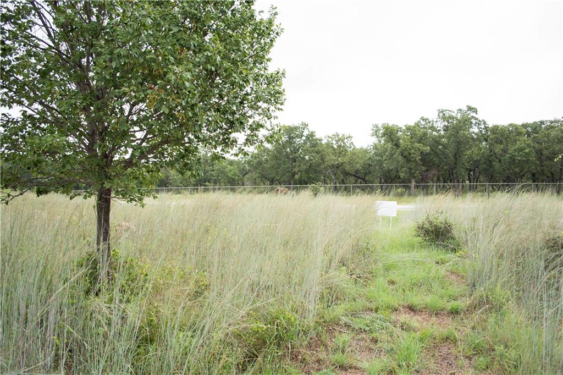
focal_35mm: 27
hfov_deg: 67.4
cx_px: 282
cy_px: 188
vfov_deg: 47.9
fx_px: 422
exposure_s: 1/500
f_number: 3.5
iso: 500
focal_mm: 18
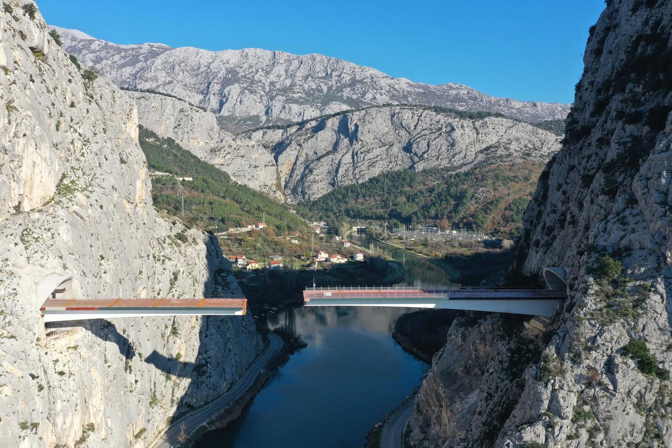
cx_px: 336
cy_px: 224
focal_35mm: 28
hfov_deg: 65.5
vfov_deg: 46.4
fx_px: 523
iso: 100
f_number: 5.6
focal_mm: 10.26
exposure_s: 1/400
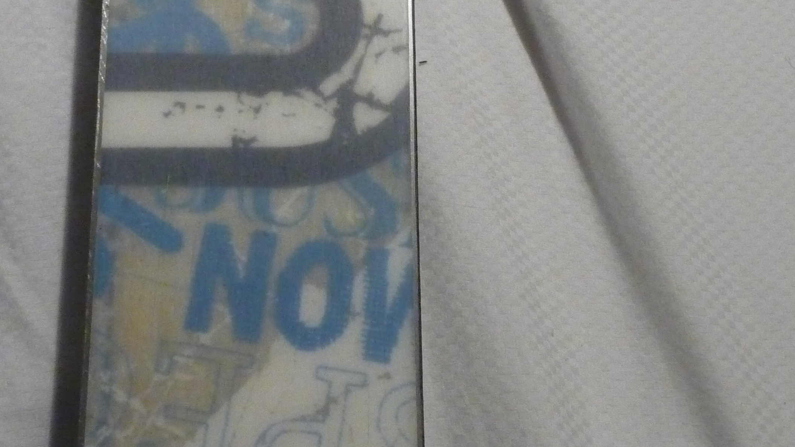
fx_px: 1707
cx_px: 283
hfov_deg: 26.1
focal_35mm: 81
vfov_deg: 14.9
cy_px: 205
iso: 800
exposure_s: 1/30
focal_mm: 8
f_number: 4.2
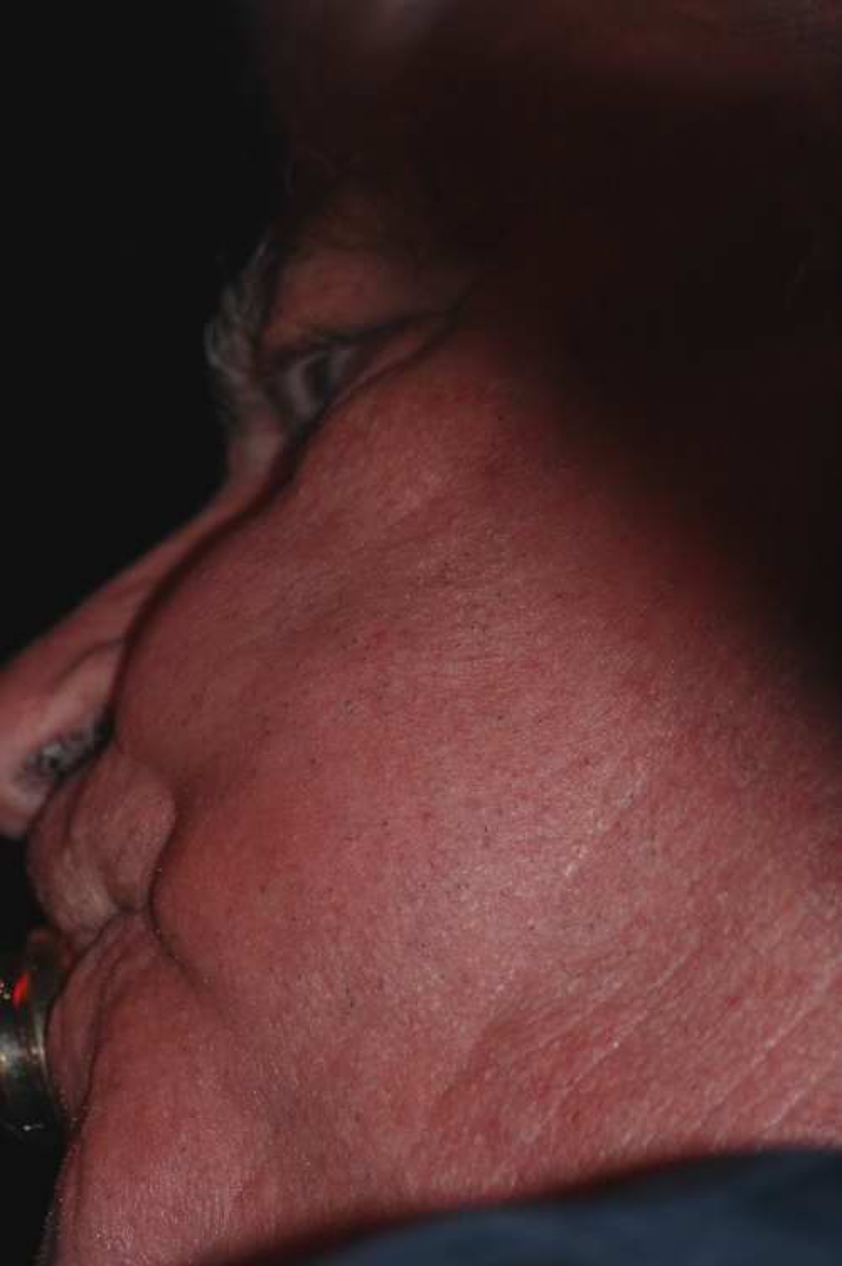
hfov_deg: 2.3
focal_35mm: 600
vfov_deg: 3.4
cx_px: 421
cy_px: 633
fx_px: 21087
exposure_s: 1/60
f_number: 11
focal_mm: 400
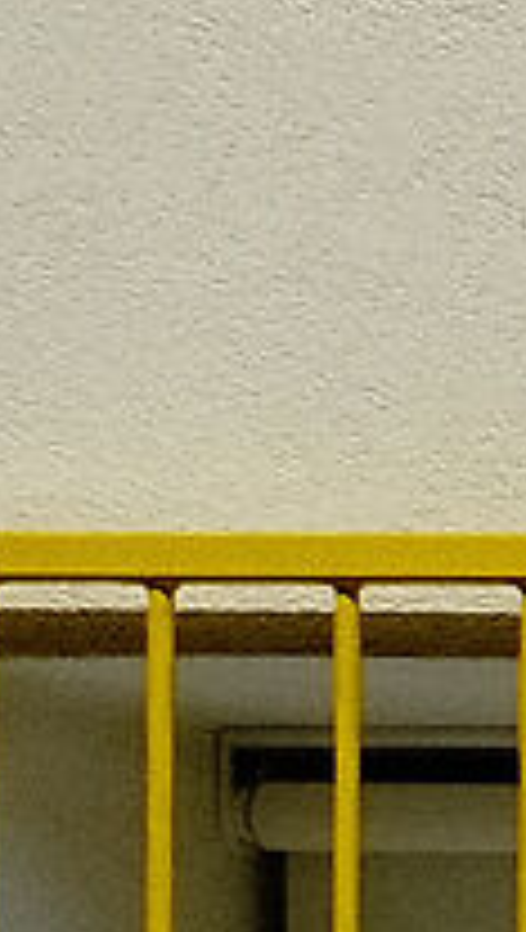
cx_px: 4761
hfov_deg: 2.6
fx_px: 9586
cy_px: 1850
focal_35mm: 388
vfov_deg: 5.4
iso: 200
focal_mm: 21.3
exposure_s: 1/500
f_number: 11
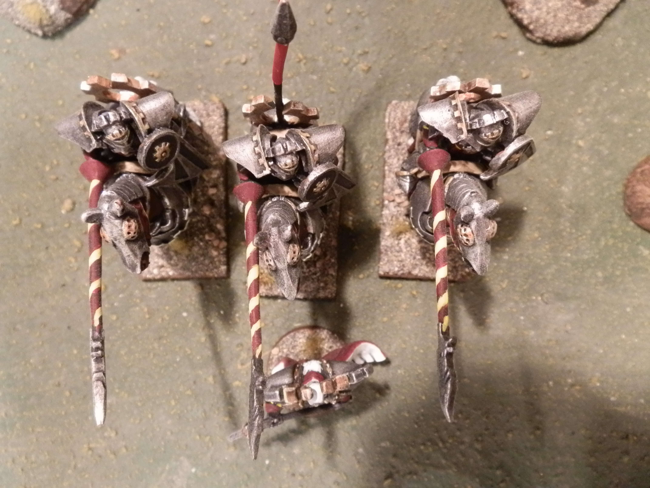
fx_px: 526
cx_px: 325
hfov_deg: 63.4
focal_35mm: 28
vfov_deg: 49.7
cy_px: 244
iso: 400
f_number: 3.1
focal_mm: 5
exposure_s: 1/50
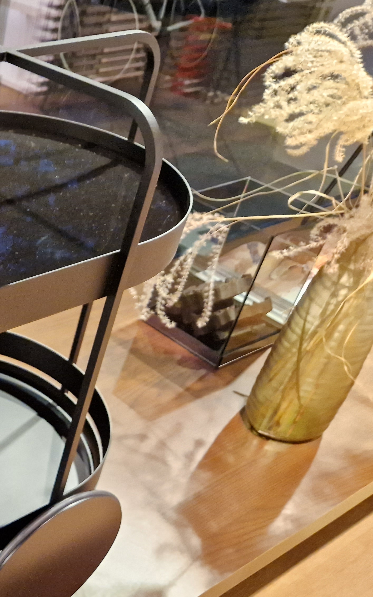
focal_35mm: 43
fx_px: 700
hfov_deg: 25.4
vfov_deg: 46.0
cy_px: 351
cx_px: -122
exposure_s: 1/100
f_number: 1.8
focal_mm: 5.4
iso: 640
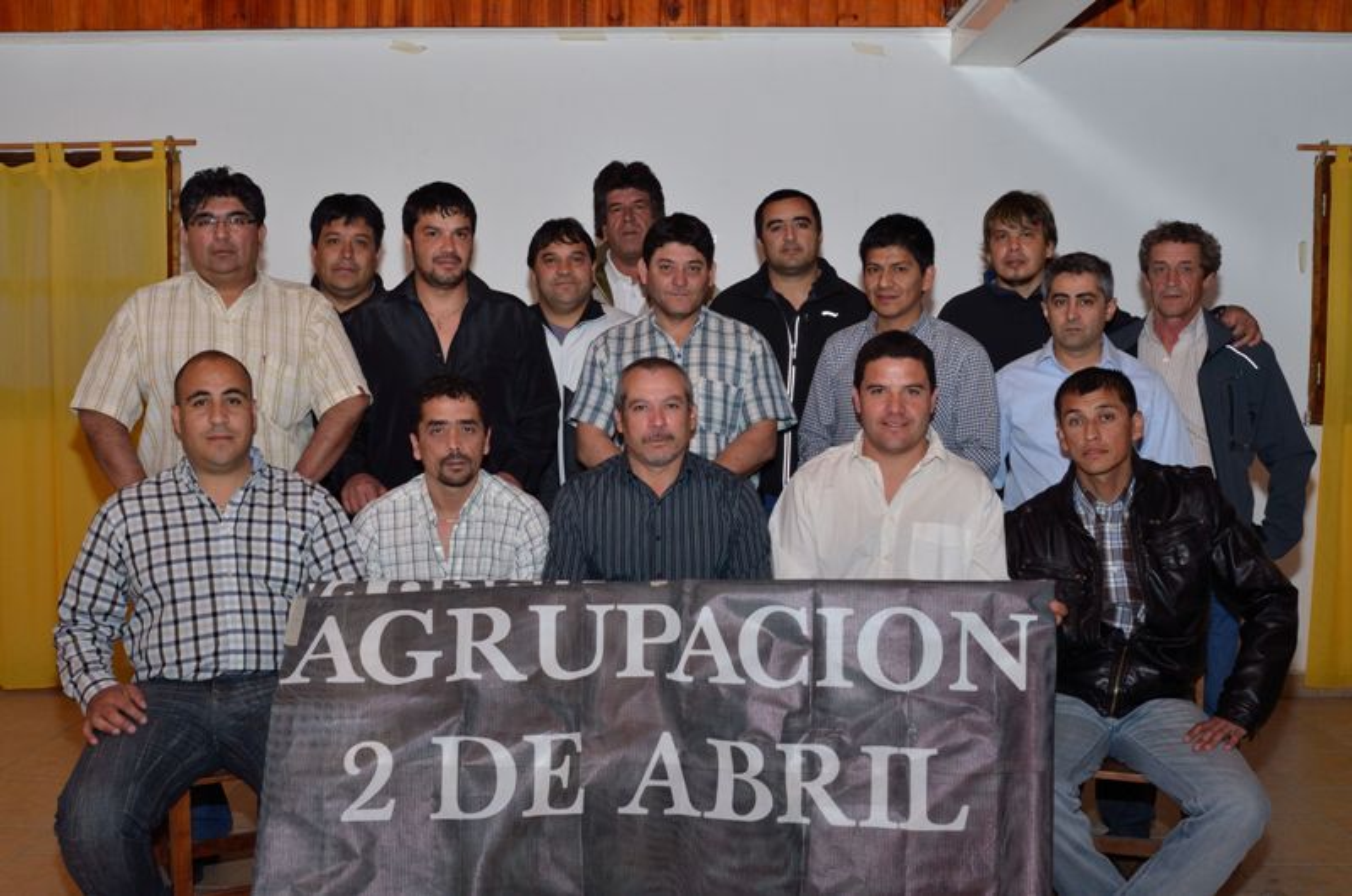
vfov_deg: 36.7
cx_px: 676
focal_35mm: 36
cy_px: 448
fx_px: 1349
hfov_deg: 53.2
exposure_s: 1/160
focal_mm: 24
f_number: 9
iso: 640
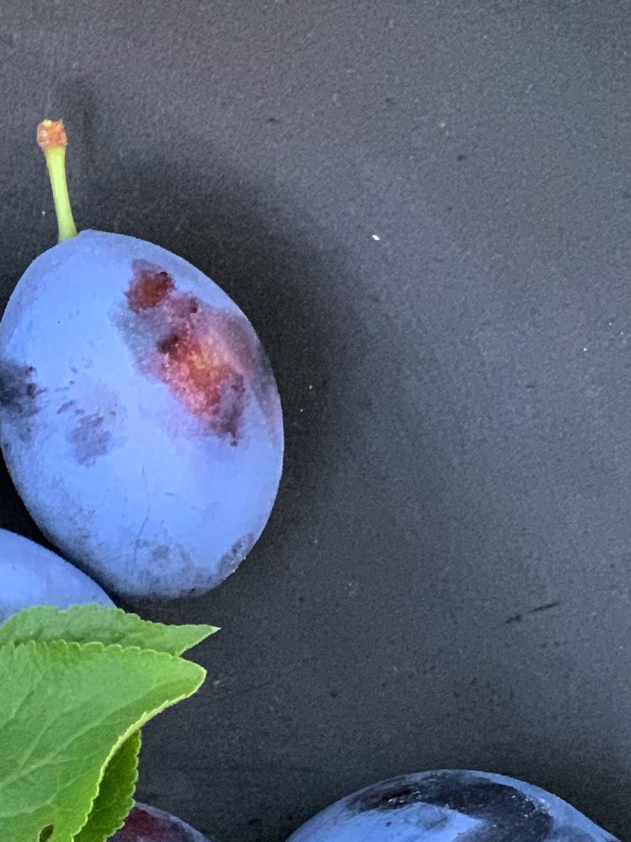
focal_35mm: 159
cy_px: 1083
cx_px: -314
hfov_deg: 9.1
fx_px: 3865
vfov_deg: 12.1
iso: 400
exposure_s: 1/49
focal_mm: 6
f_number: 2.4
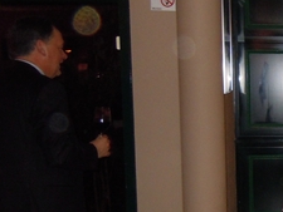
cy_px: 156
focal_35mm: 80
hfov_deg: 21.9
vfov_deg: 18.3
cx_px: 369
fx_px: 654
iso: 320
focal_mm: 5.4
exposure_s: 1/30
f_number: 3.5
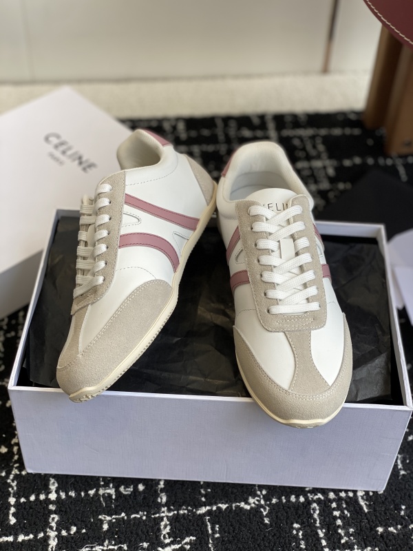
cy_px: 276
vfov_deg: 36.8
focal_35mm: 52
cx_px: 206
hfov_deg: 28.0
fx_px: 827
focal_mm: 6
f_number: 2
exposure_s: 1/158
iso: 20
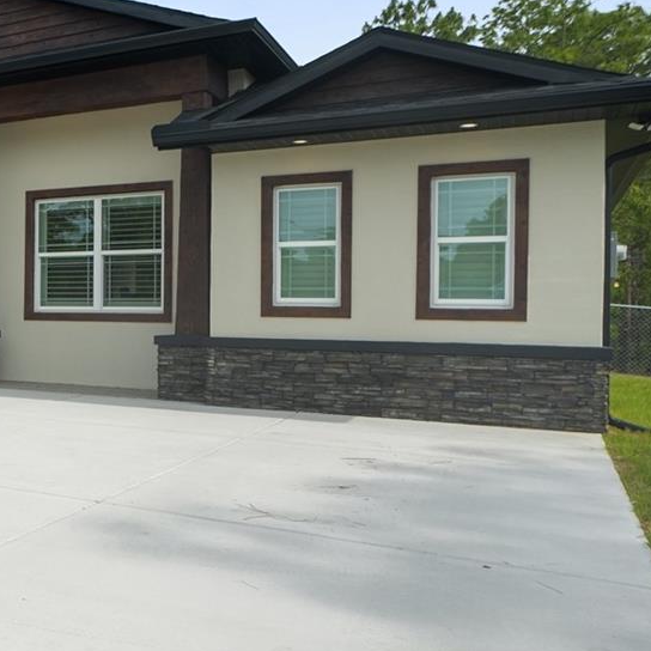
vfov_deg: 41.8
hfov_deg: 32.2
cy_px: 290
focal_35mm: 40
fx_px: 851
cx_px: -184
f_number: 9
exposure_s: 1/250
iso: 1000
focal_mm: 16
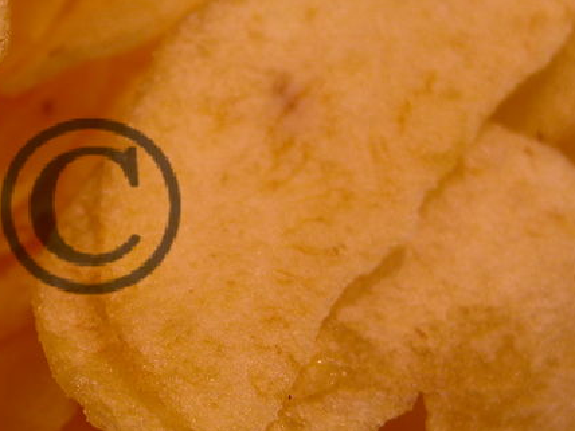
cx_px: 90
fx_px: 1927
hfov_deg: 16.8
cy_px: 207
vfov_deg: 12.8
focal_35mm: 116
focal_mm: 15.7
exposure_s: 1/138
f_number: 3.6
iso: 100
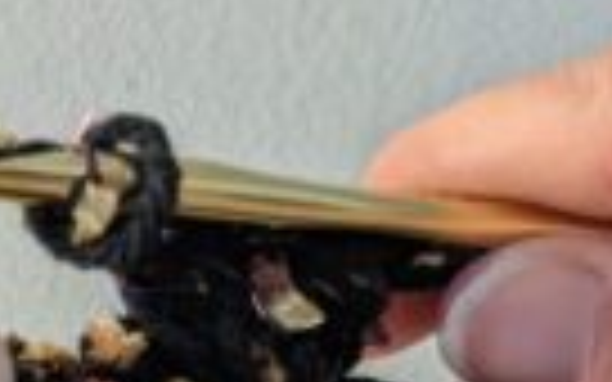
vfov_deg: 11.6
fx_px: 1868
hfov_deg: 17.1
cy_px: 382
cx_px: -259
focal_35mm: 112
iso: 468
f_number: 1.8
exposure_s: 1/40
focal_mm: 4.44
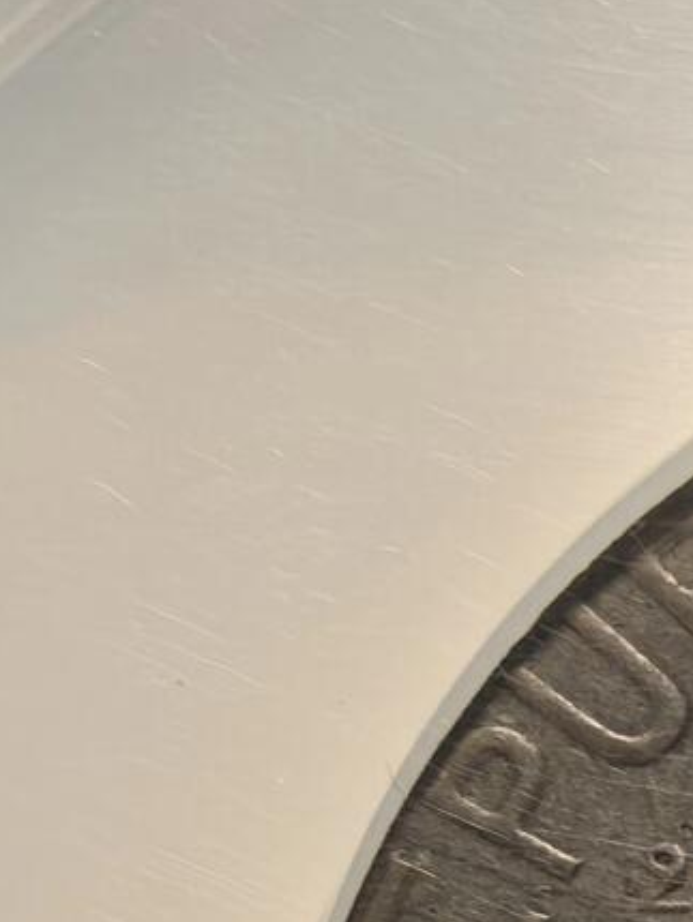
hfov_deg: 6.4
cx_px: 1405
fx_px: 6027
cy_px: 1299
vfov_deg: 8.6
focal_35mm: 226
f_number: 2
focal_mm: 6.98
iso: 160
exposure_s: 1/50
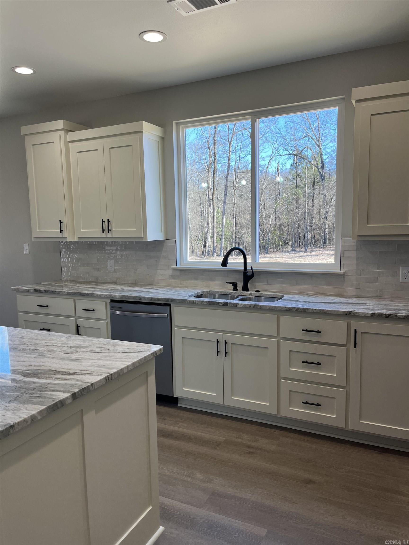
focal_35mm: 26
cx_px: 204
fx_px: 410
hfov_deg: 53.1
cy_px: 272
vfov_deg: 67.3
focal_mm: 5.1
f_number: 1.6
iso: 40
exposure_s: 1/192
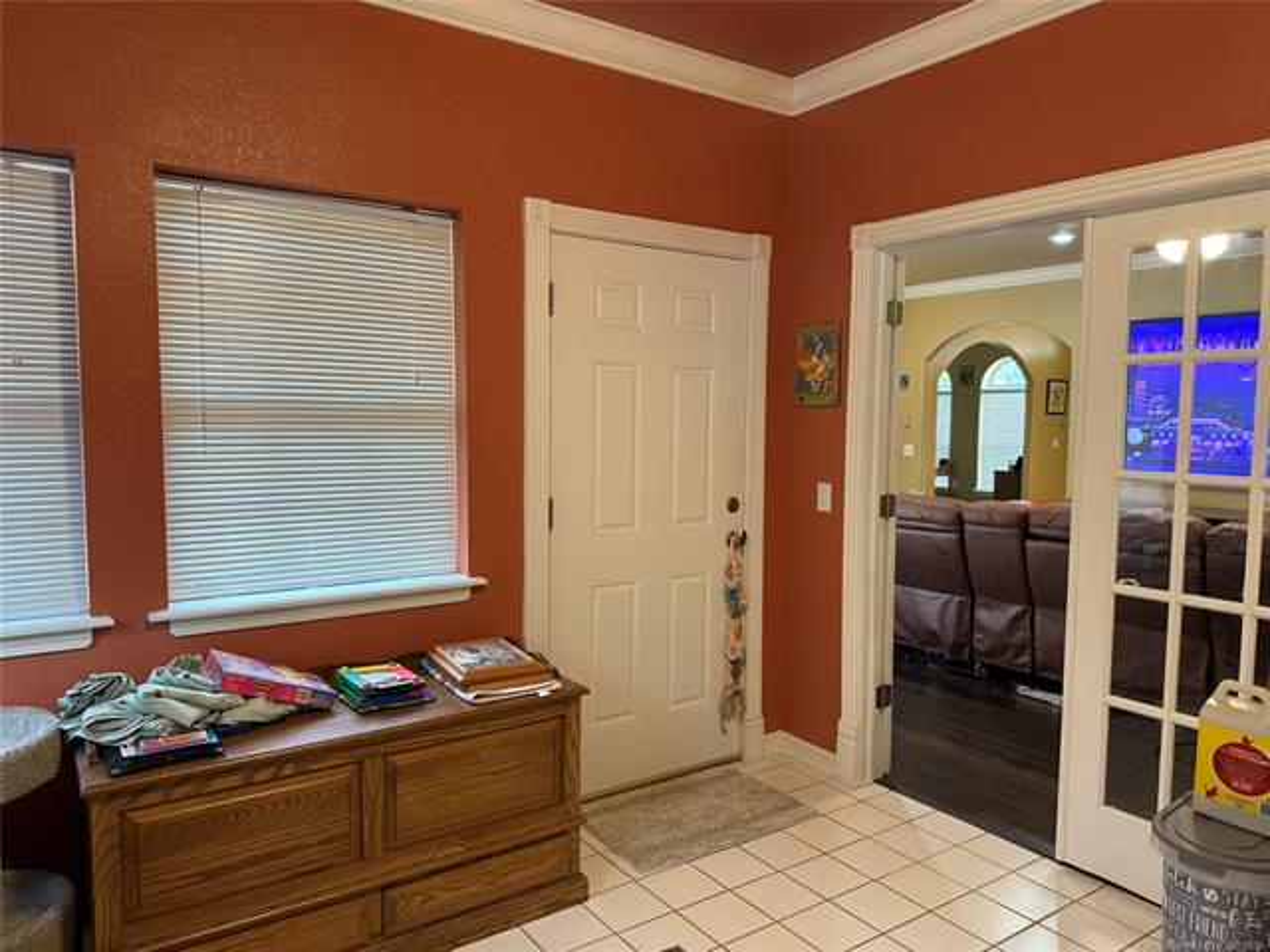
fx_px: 881
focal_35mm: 24
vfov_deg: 56.8
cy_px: 476
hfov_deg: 71.6
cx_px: 635
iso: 160
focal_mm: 6.76
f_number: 1.78
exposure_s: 1/60
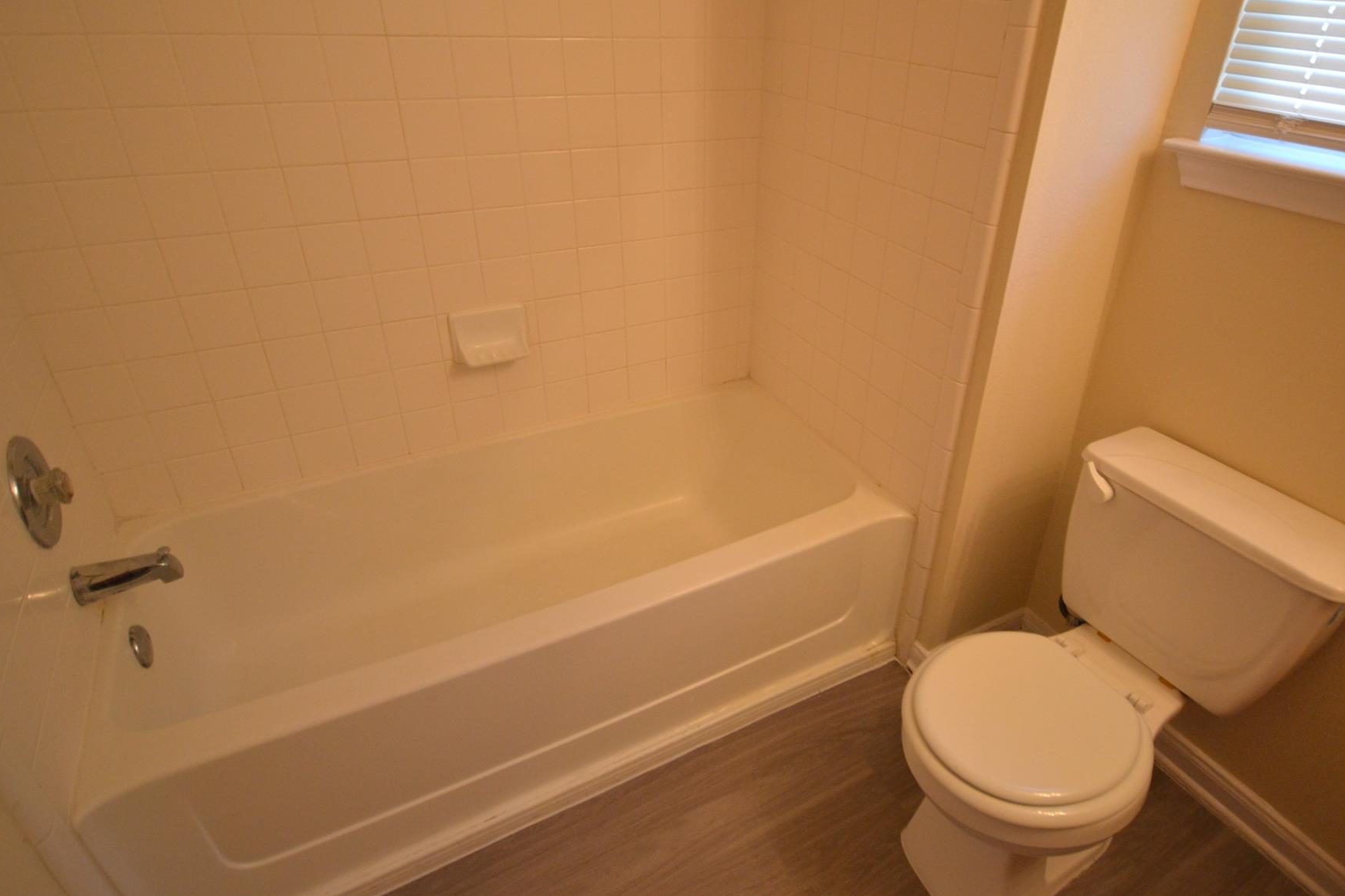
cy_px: 404
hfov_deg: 82.7
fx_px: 758
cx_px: 759
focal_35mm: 20
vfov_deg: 61.1
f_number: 4.2
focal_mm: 11.5
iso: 1100
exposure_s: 1/60
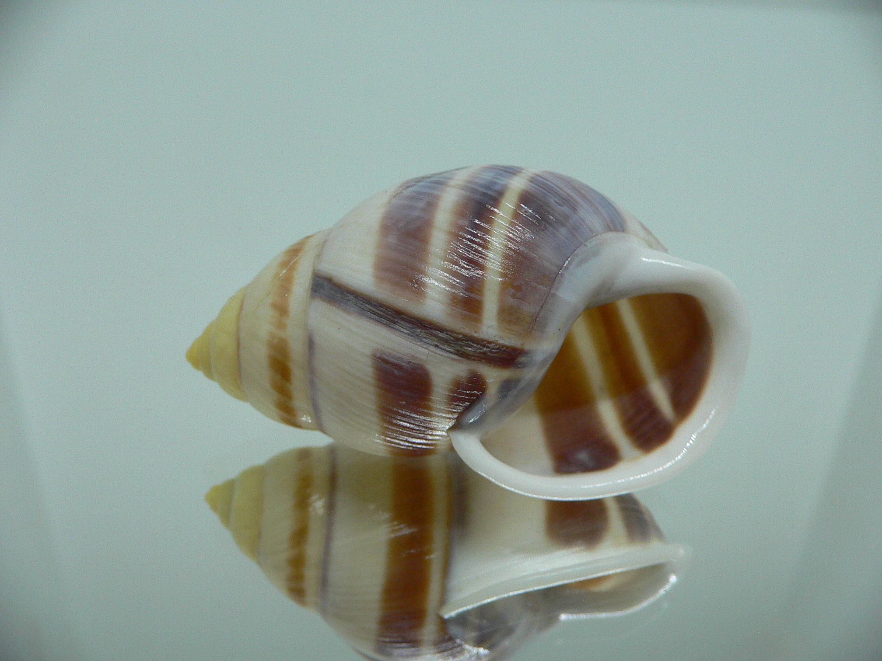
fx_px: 892
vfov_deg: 40.7
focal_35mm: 35
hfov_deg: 52.6
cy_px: 330
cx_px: 441
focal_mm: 4.6
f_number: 2.8
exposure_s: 1/60
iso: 150
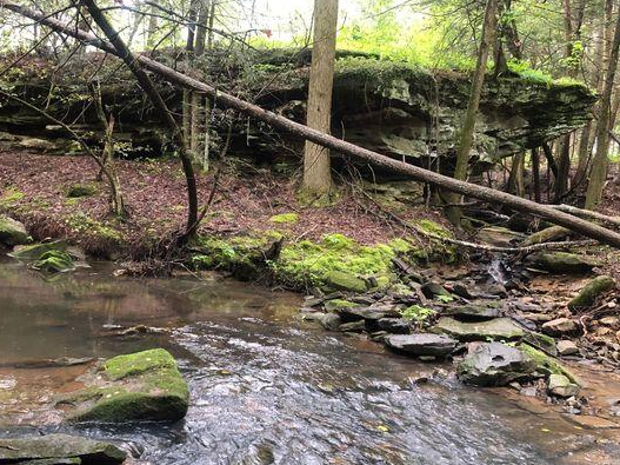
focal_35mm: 34
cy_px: 260
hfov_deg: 53.6
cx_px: 253
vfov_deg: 41.7
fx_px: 609
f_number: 1.8
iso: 80
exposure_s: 1/15
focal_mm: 3.99
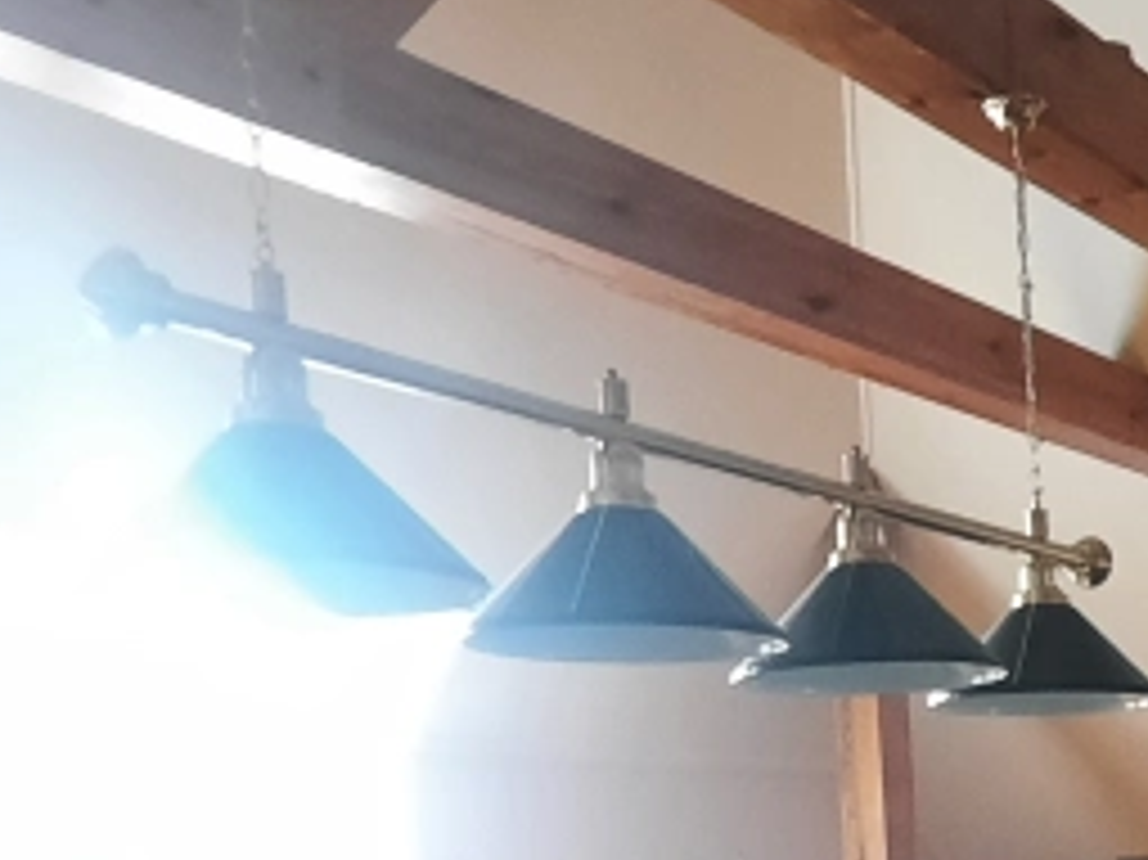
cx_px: 1310
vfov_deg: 20.8
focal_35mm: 64
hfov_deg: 27.3
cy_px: 1128
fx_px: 2121
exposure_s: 1/25
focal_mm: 1.74
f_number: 2.2
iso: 320
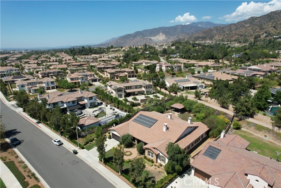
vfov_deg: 57.3
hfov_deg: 78.6
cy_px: 94
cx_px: 140
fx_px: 172
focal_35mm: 22
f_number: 2.8
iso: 110
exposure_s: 1/2000
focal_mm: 8.38
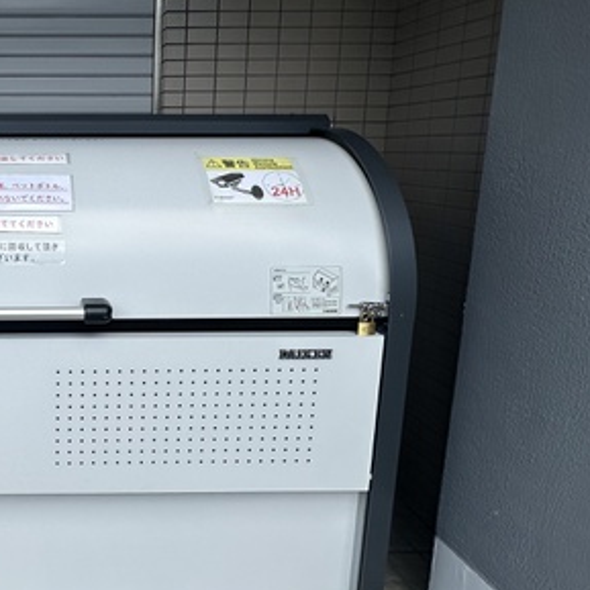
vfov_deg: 53.7
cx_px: 22
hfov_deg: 46.7
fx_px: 578
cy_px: 240
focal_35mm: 30
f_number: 2.2
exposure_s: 1/1261
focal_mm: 2.22
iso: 40
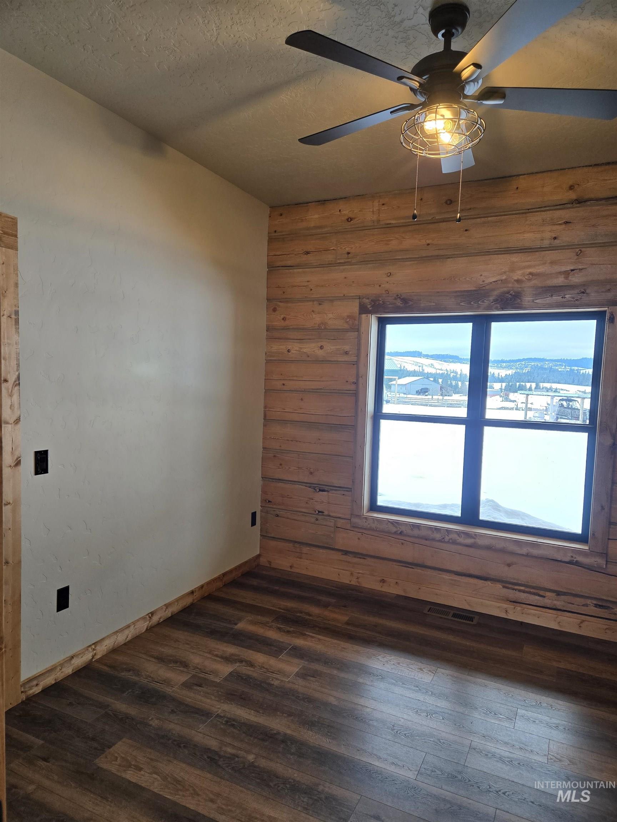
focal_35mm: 23
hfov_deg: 58.9
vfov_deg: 73.9
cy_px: 411
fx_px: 547
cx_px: 308
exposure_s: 1/120
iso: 100
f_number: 1.8
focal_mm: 5.4
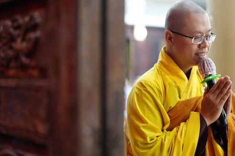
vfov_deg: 18.6
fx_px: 476
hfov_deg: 27.7
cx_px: 113
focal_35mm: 73
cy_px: 78
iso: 3200
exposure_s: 1/100
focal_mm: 55
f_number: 1.8
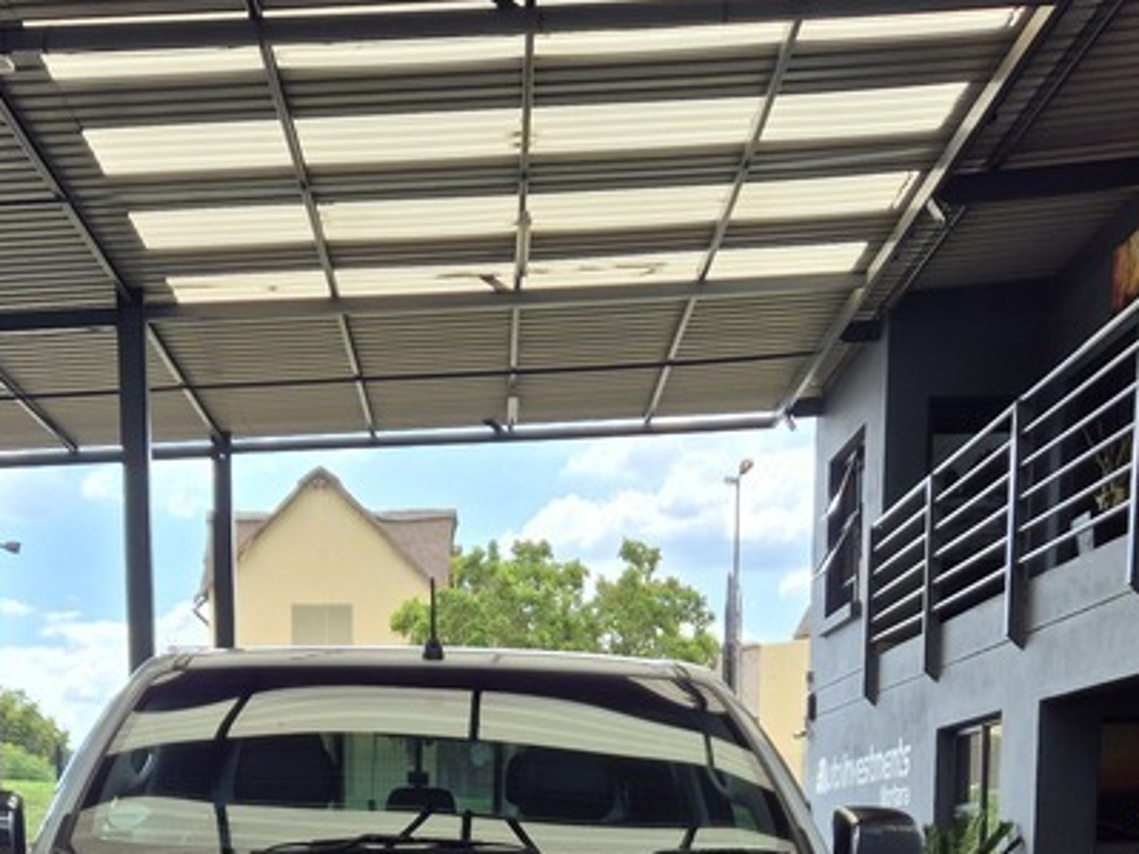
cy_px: 1028
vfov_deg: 22.8
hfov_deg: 32.6
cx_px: 434
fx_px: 1941
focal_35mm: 59
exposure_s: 1/460
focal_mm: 5.4
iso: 25
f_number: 1.8
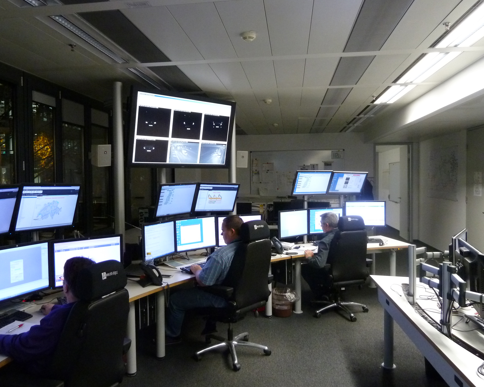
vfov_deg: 53.2
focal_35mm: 27
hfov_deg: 64.1
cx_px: 234
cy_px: 194
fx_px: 387
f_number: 3.3
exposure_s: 1/15
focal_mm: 4.1
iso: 400
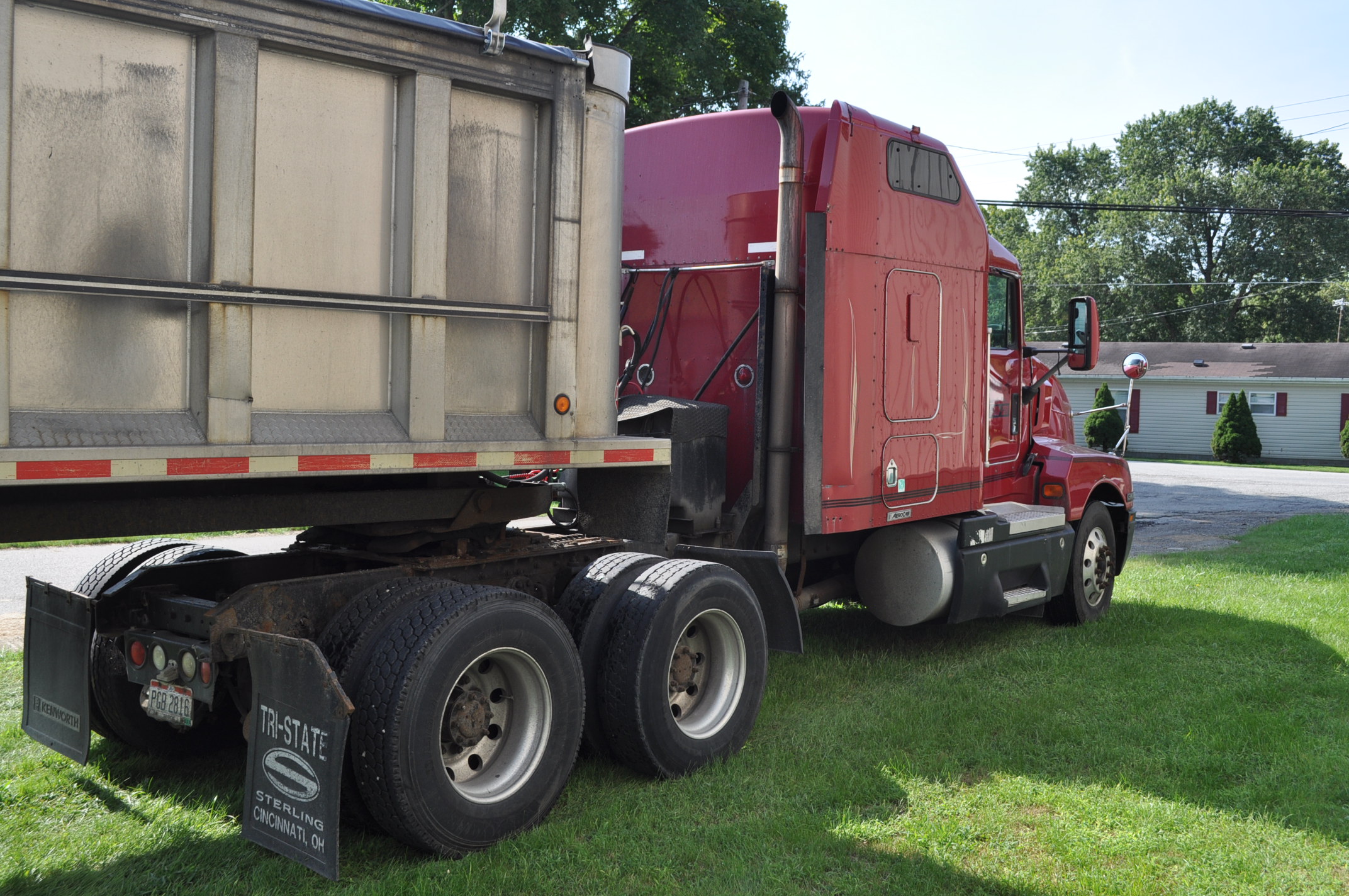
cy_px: 448
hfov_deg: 53.2
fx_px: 1347
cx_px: 674
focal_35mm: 36
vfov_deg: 36.8
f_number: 8
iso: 200
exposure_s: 1/250
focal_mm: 24
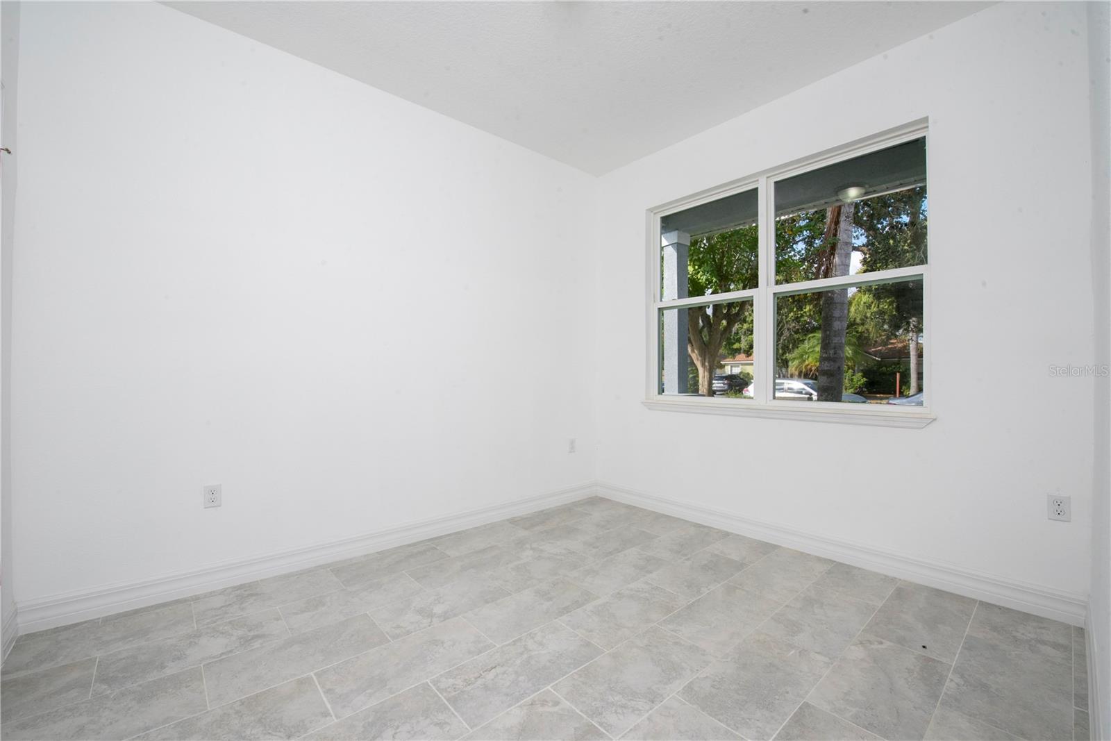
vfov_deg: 77.3
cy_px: 370
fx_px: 463
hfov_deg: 100.4
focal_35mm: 15
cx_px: 556
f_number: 13
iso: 500
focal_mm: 15
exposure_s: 1/200
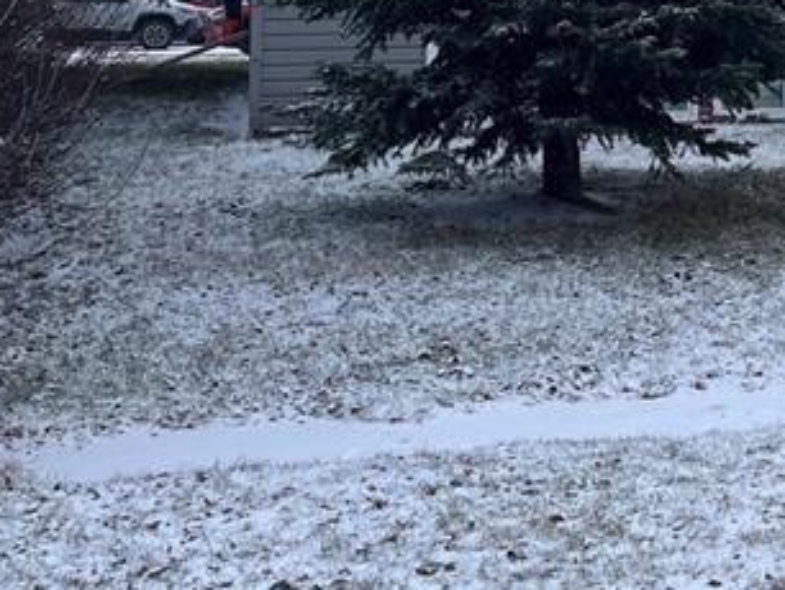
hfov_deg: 20.1
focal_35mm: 87
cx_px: 1090
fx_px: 1974
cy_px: -36
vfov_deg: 16.5
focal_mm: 5.1
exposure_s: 1/1536
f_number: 1.6
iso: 50
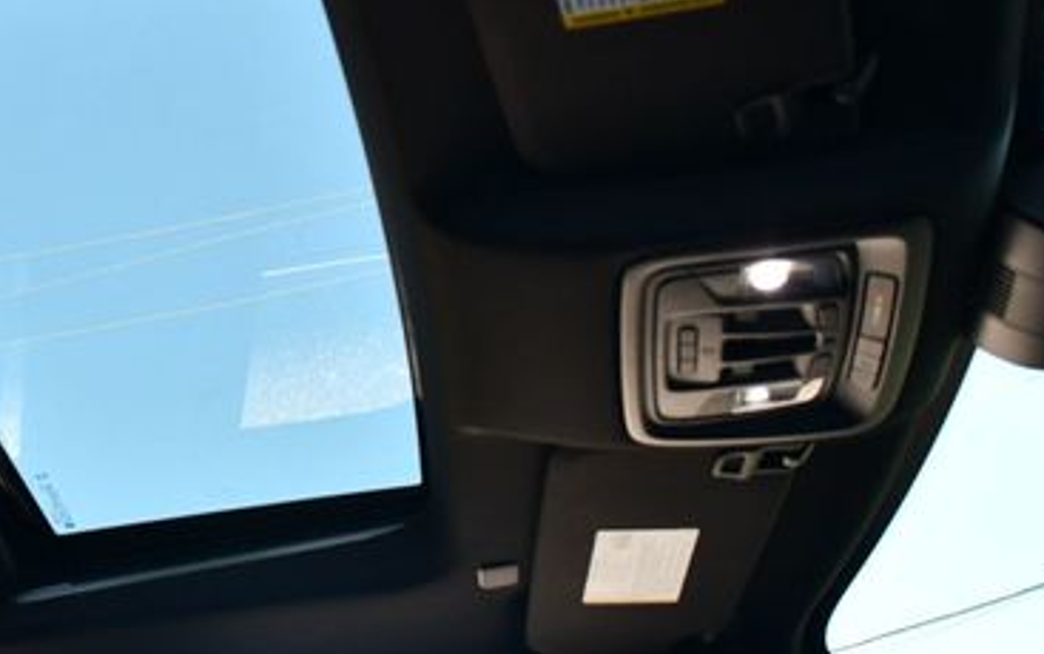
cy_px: 282
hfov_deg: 31.0
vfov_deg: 20.3
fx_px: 1822
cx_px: 176
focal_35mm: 64
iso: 400
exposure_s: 1/250
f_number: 3.5
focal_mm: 18
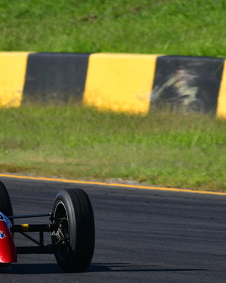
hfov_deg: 1.1
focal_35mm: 1368
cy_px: 152
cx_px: -41
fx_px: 11438
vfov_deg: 1.4
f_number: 13
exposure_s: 1/640
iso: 500
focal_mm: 480
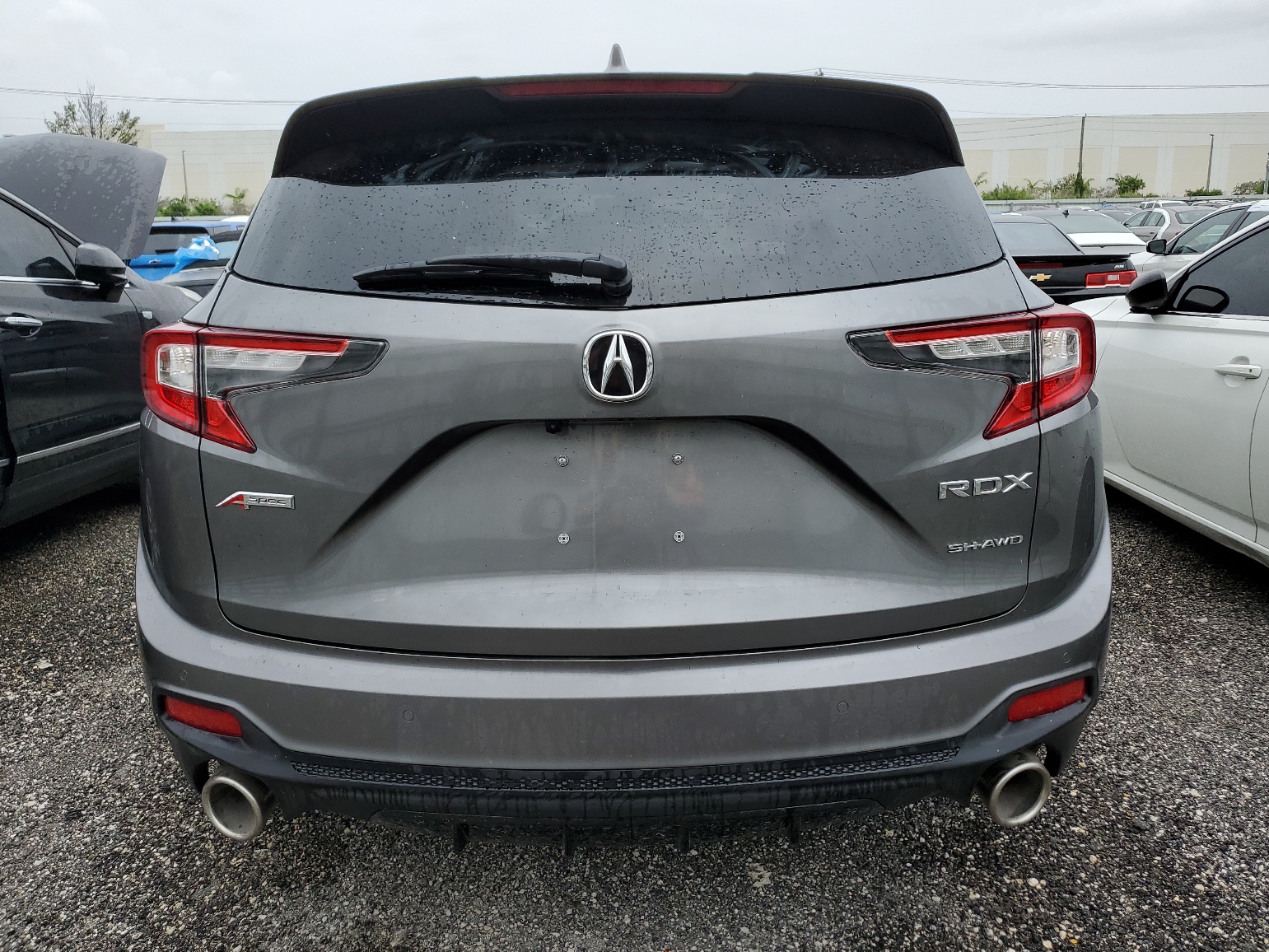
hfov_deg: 65.3
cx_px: 655
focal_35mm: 27
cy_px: 474
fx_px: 990
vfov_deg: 51.4
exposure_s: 1/2500
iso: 50
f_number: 1.5
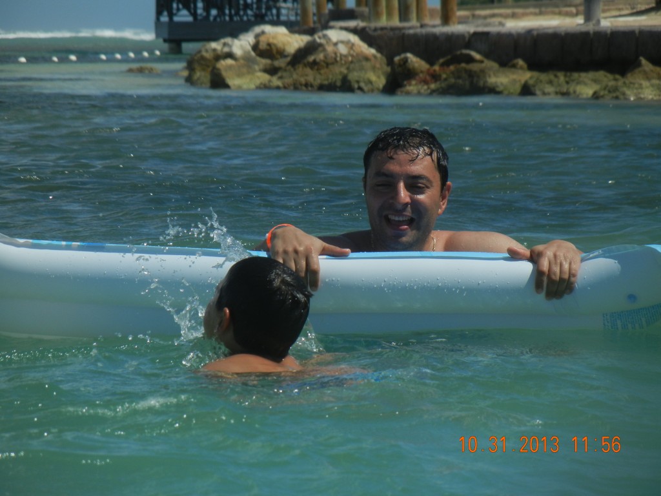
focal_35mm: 262
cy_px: 248
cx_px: 330
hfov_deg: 7.6
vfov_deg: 5.7
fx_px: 5003
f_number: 10.2
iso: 160
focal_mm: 47.2
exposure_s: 1/486
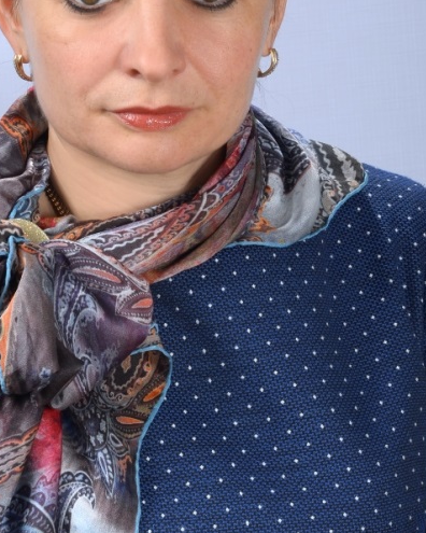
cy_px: 254
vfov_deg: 8.9
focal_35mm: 218
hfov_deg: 7.1
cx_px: 143
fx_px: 3435
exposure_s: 1/100
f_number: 13
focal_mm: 75
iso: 100
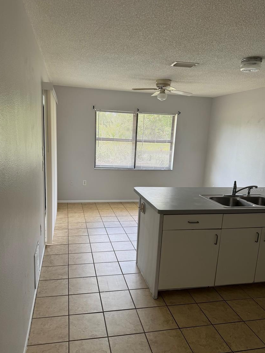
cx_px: 130
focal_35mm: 26
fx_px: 265
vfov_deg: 67.2
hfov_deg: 53.1
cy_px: 190
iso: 80
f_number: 1.78
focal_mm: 6.76
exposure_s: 1/160
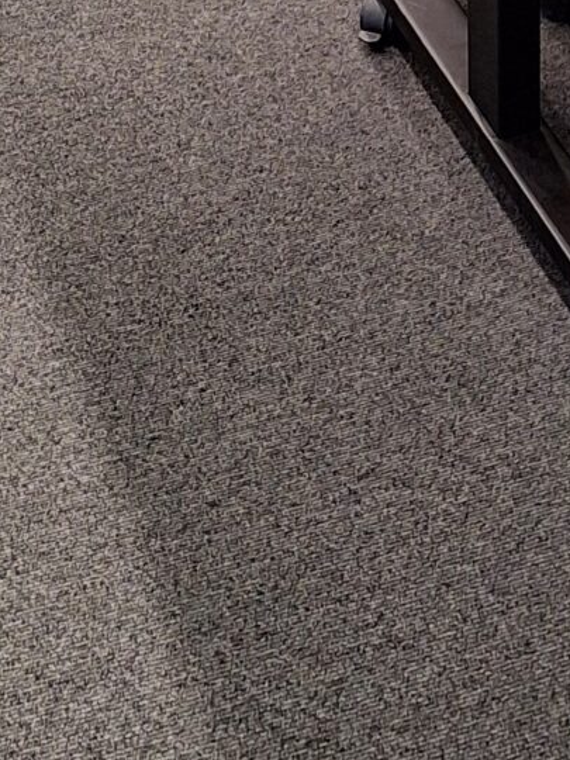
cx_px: 449
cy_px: -433
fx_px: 2393
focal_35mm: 109
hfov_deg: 13.5
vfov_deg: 16.2
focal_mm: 5.54
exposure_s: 1/50
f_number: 1.8
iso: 125
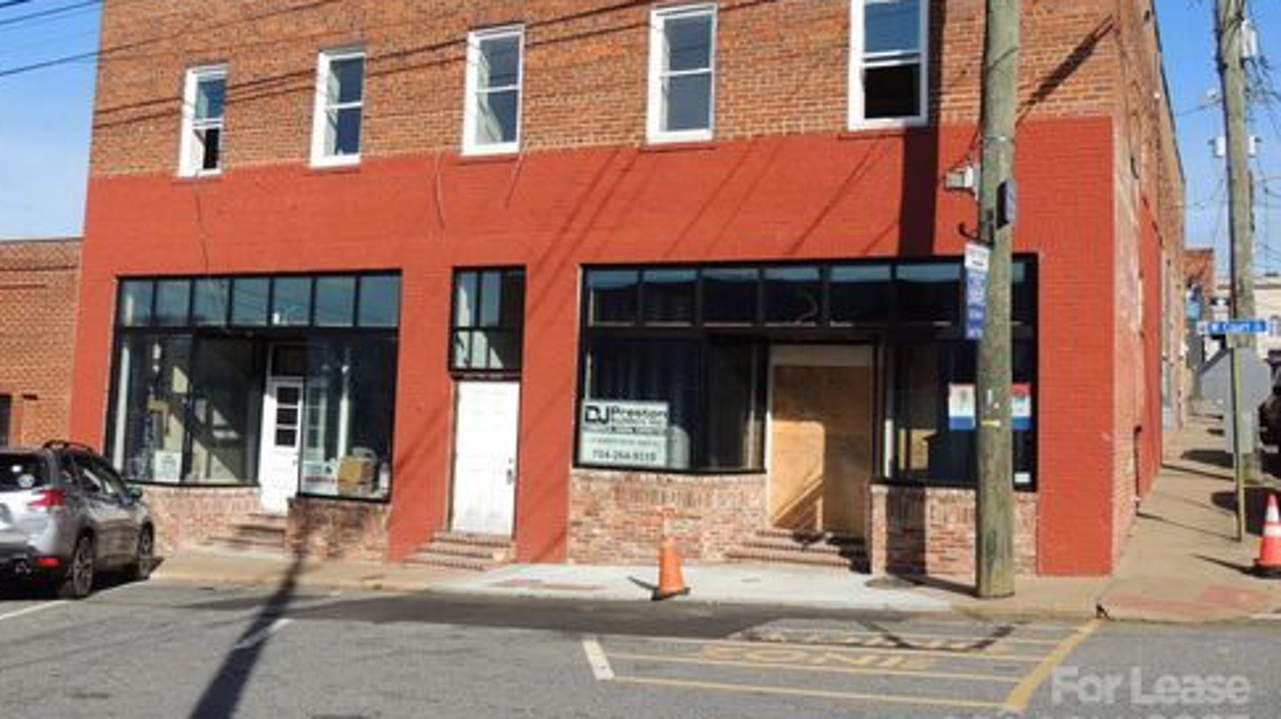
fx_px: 1256
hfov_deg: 54.0
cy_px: 294
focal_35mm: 37
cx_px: 640
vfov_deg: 31.9
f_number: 3.2
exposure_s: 1/1250
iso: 100
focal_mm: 5.8
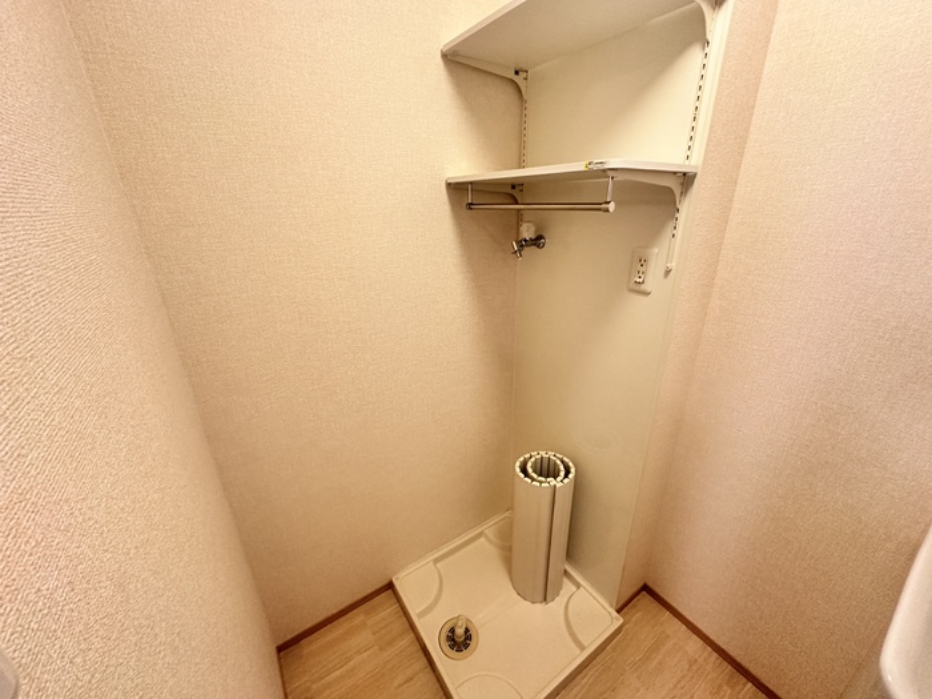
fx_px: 377
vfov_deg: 85.7
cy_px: 350
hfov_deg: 102.1
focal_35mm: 14
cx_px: 466
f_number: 2.2
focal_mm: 2.22
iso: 500
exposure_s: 1/60
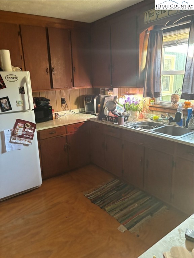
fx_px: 194
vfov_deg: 67.3
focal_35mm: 26
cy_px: 129
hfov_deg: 53.1
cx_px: 97
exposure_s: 1/40
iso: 500
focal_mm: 5.96
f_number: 1.6
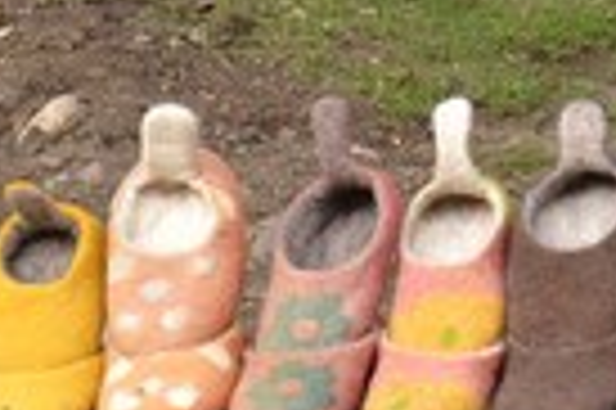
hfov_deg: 7.2
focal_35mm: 281
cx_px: 1007
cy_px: -142
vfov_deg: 4.9
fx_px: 4802
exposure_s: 1/125
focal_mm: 32
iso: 360
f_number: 5.6
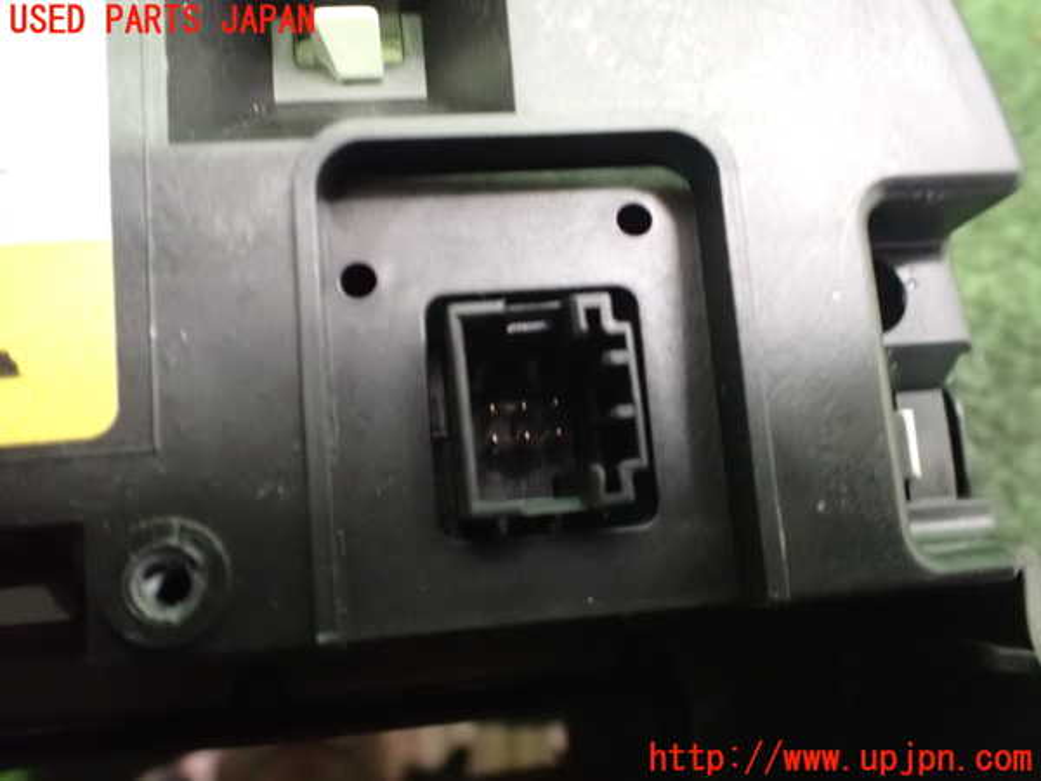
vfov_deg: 46.8
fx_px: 902
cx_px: 520
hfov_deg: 60.0
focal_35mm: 30
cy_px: 390
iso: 1600
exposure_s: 1/25
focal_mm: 5.4
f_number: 2.3
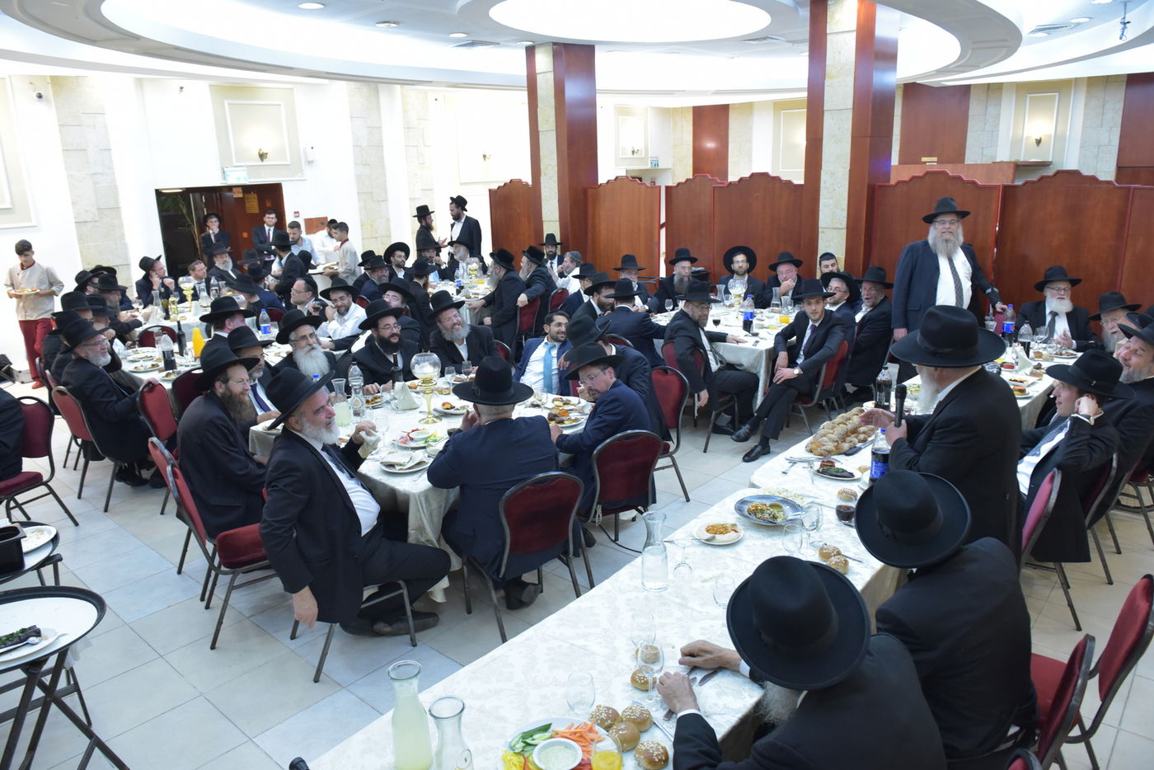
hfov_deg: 73.7
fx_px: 769
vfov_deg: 53.2
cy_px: 385
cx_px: 577
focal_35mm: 24
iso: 4000
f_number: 5.6
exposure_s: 1/100
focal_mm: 24
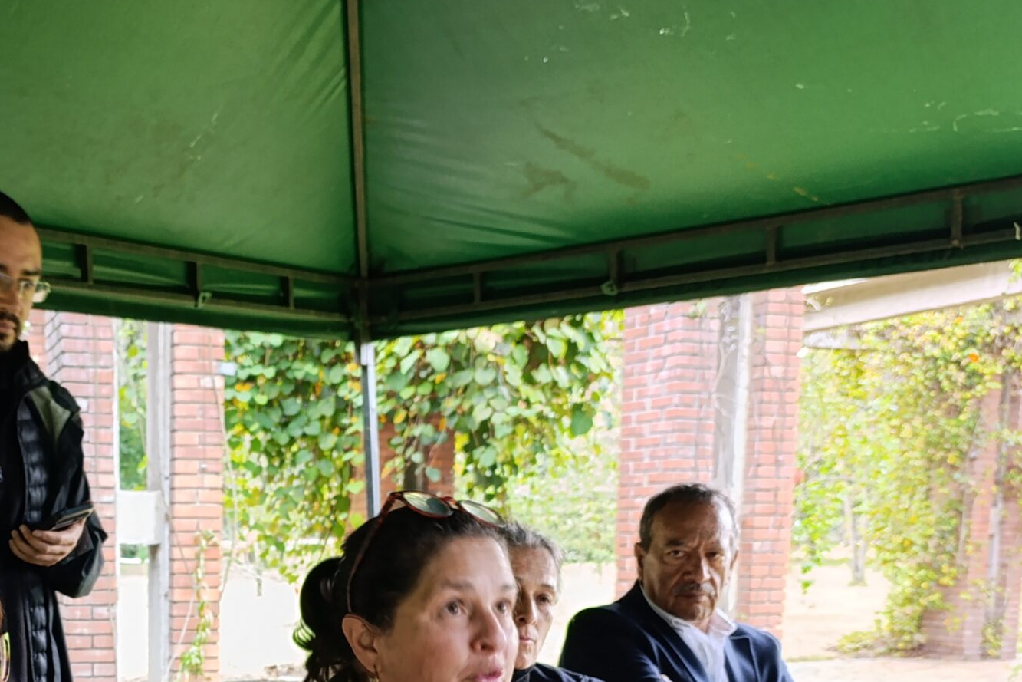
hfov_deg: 40.9
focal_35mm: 46
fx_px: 1306
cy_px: 694
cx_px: 203
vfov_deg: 27.5
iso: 1000
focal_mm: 6.14
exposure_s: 1/120
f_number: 1.6
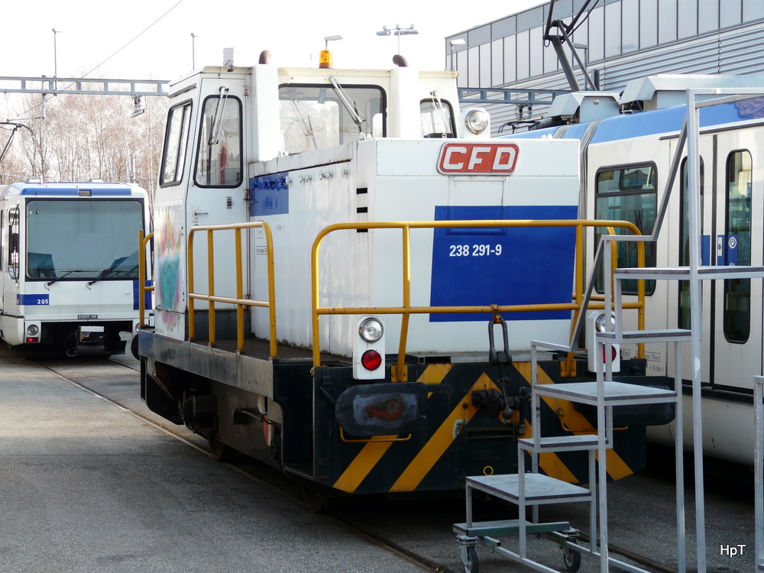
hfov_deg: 23.6
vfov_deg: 17.8
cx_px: 382
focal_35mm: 83
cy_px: 286
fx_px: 1832
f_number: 4
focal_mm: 13.6
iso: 100
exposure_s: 1/160
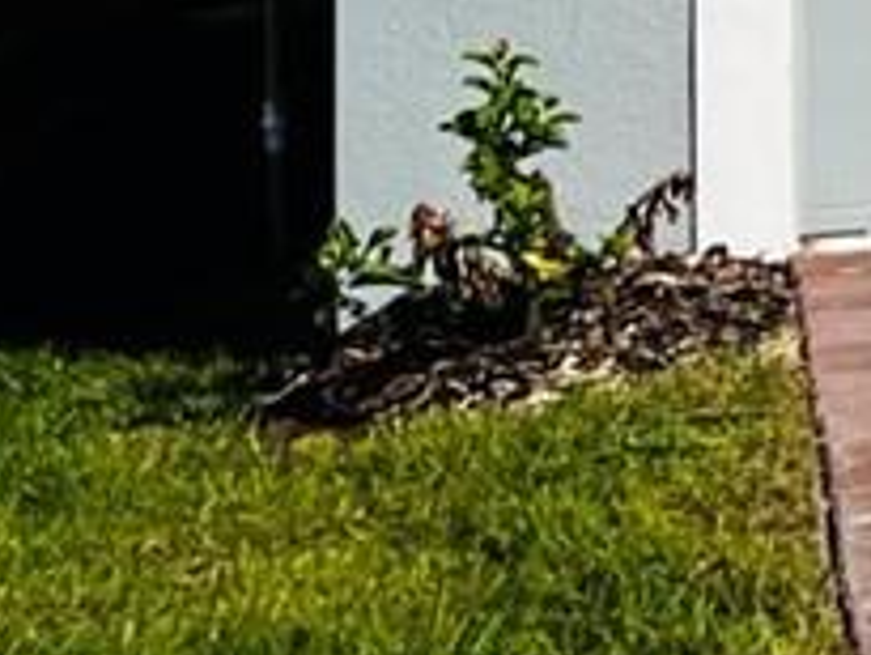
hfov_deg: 8.3
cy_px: -685
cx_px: 2554
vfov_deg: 7.1
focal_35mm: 203
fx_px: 5111
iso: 50
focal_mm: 5.7
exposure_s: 1/8696
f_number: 1.5
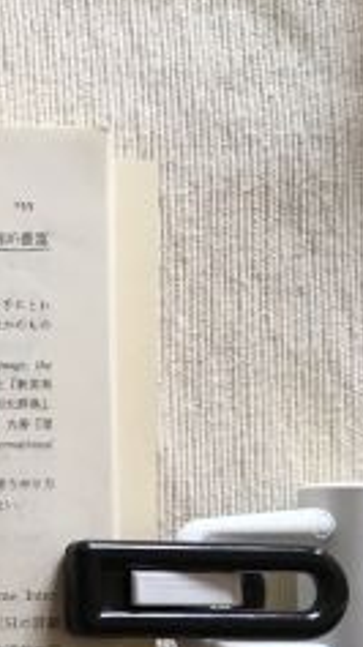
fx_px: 1371
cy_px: 516
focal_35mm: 80
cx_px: -390
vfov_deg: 26.1
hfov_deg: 12.9
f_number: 2.2
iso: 32
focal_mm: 4.15
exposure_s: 1/30
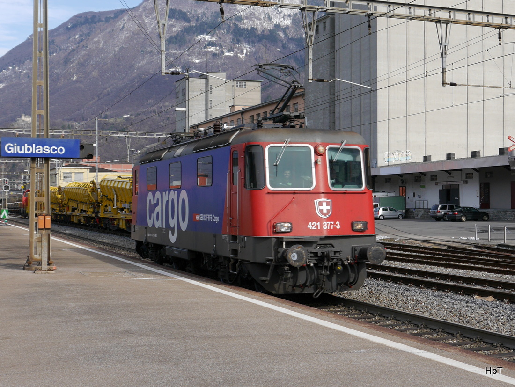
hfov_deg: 46.8
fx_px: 596
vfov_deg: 36.0
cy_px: 194
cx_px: 258
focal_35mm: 40
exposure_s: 1/400
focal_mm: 20
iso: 160
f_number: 7.1
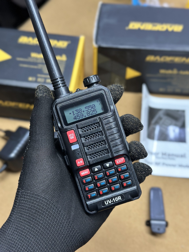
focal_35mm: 48
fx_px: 349
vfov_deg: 39.7
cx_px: 94
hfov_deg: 30.3
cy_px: 126
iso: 160
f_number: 1.78
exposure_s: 1/50
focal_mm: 6.86
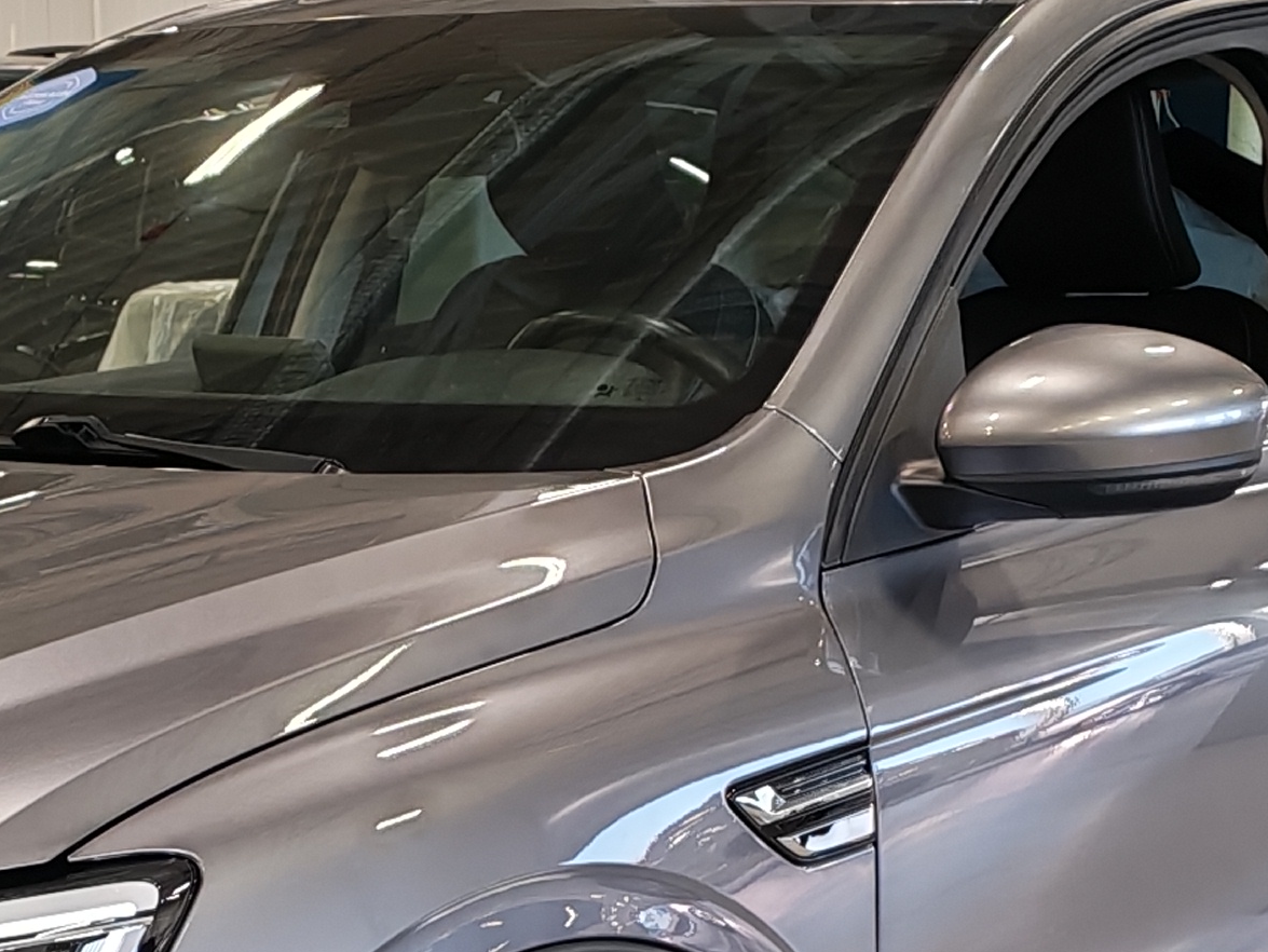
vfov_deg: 12.6
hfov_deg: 17.0
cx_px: 344
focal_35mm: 115
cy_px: 1131
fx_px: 4214
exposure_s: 1/100
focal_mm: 6.12
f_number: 1.9
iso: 125
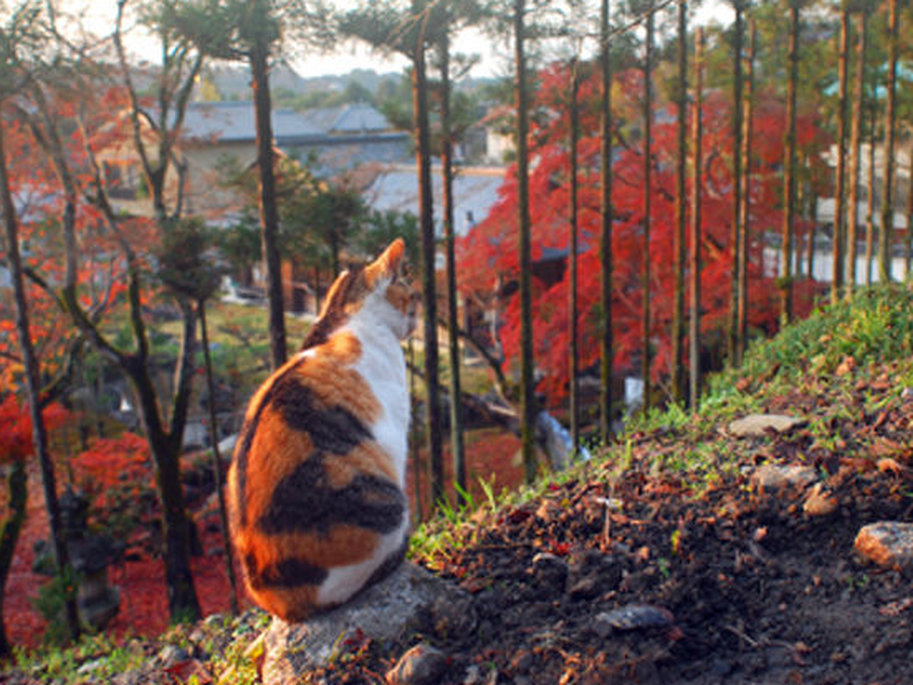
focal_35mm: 34
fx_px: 897
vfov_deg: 41.8
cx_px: 475
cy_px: 328
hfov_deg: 53.9
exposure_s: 1/60
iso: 200
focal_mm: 20
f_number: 4
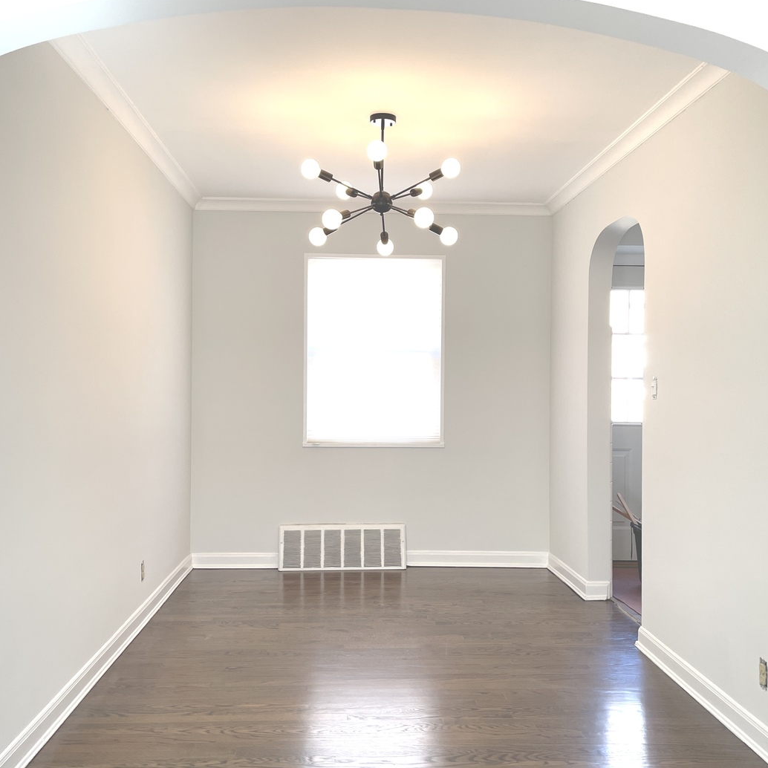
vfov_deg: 51.1
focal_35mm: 32
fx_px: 803
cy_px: 391
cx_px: 380
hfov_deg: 51.1
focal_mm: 4.2
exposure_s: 1/120
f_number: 1.6
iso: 64
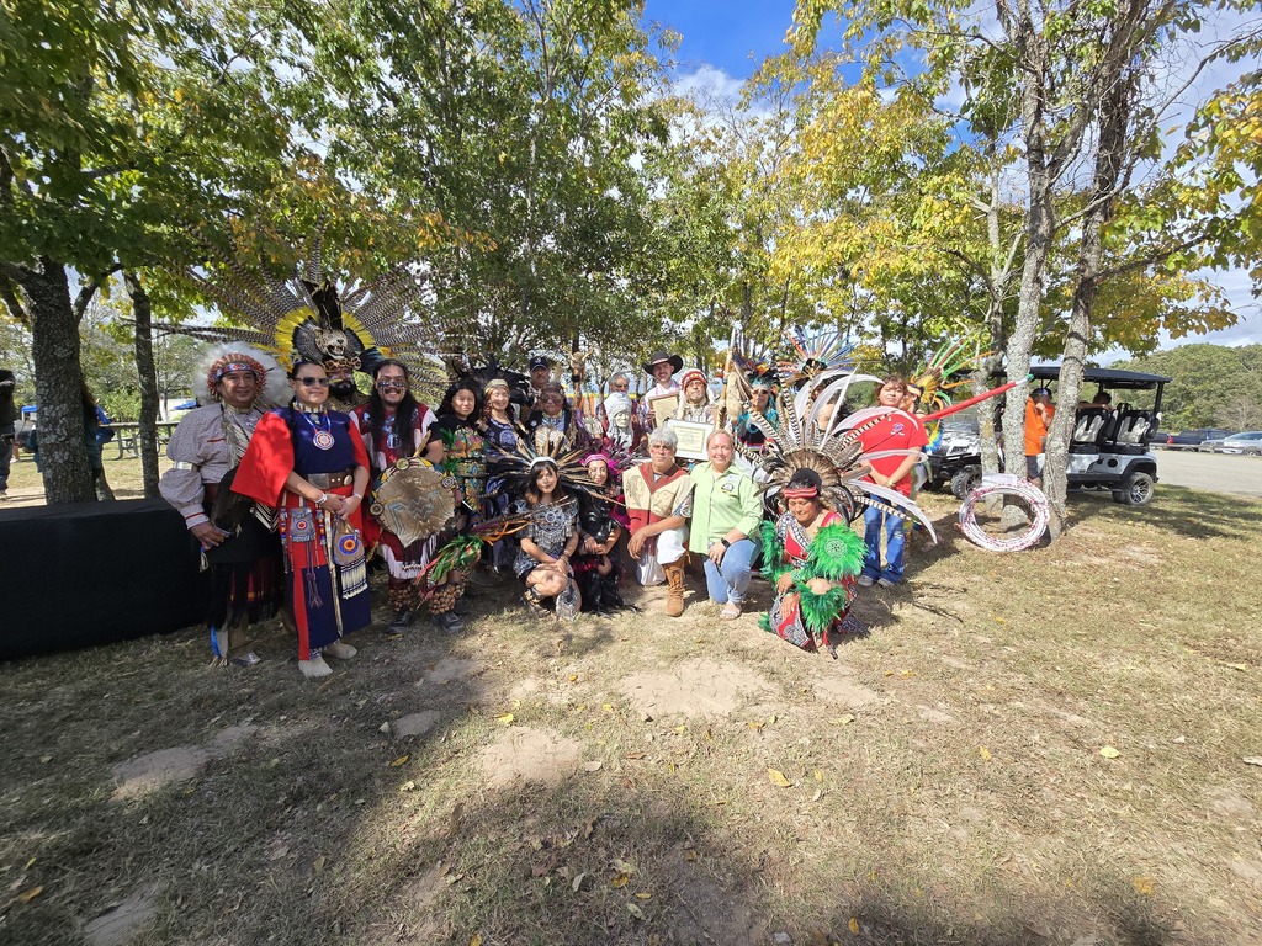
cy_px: 473
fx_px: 474
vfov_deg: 89.9
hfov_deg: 106.2
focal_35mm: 13
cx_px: 631
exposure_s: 1/1157
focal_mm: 2.2
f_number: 2.2
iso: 50
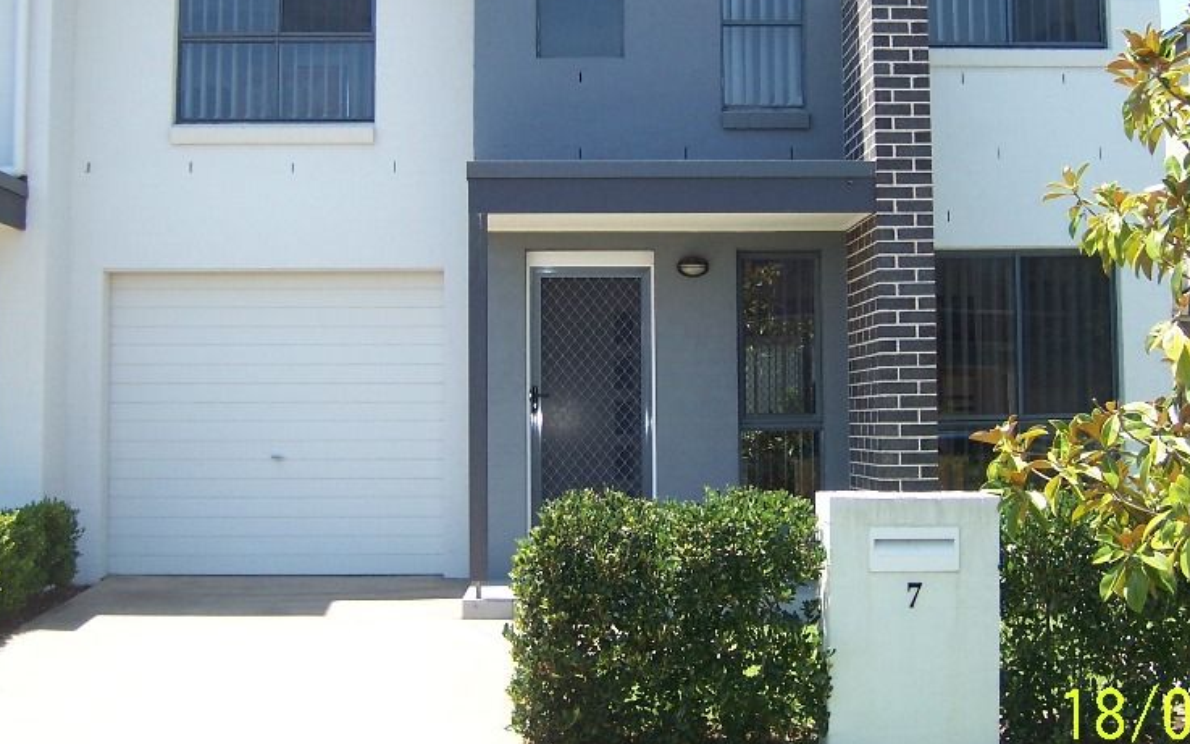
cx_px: 659
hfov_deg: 38.1
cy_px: 258
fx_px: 1719
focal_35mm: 53
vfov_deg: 24.3
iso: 80
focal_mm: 6.2
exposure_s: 1/500
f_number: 2.8
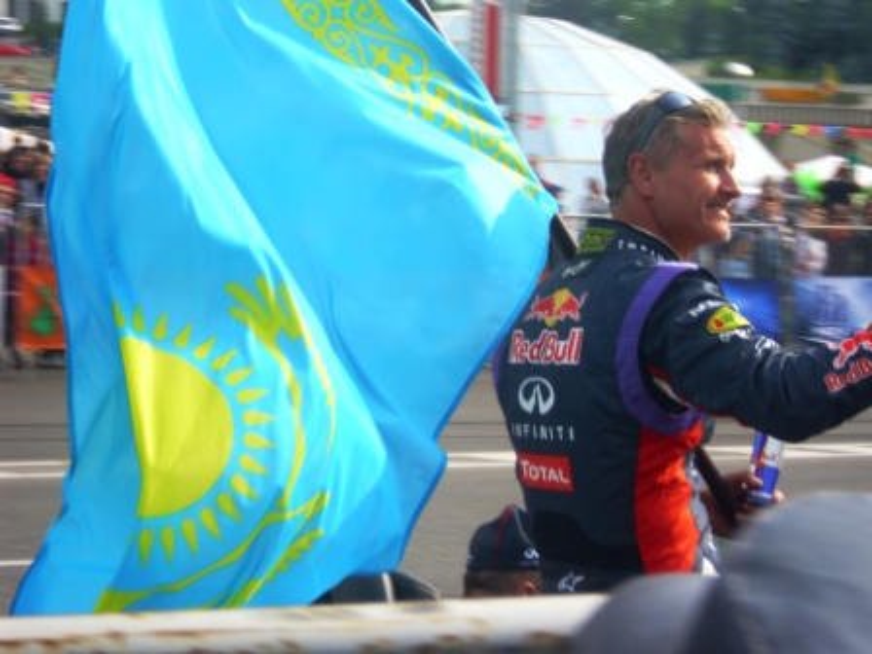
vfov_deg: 14.0
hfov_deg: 18.5
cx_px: 436
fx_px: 2670
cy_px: 327
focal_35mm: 106
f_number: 5.6
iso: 50
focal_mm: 18.6
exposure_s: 1/165
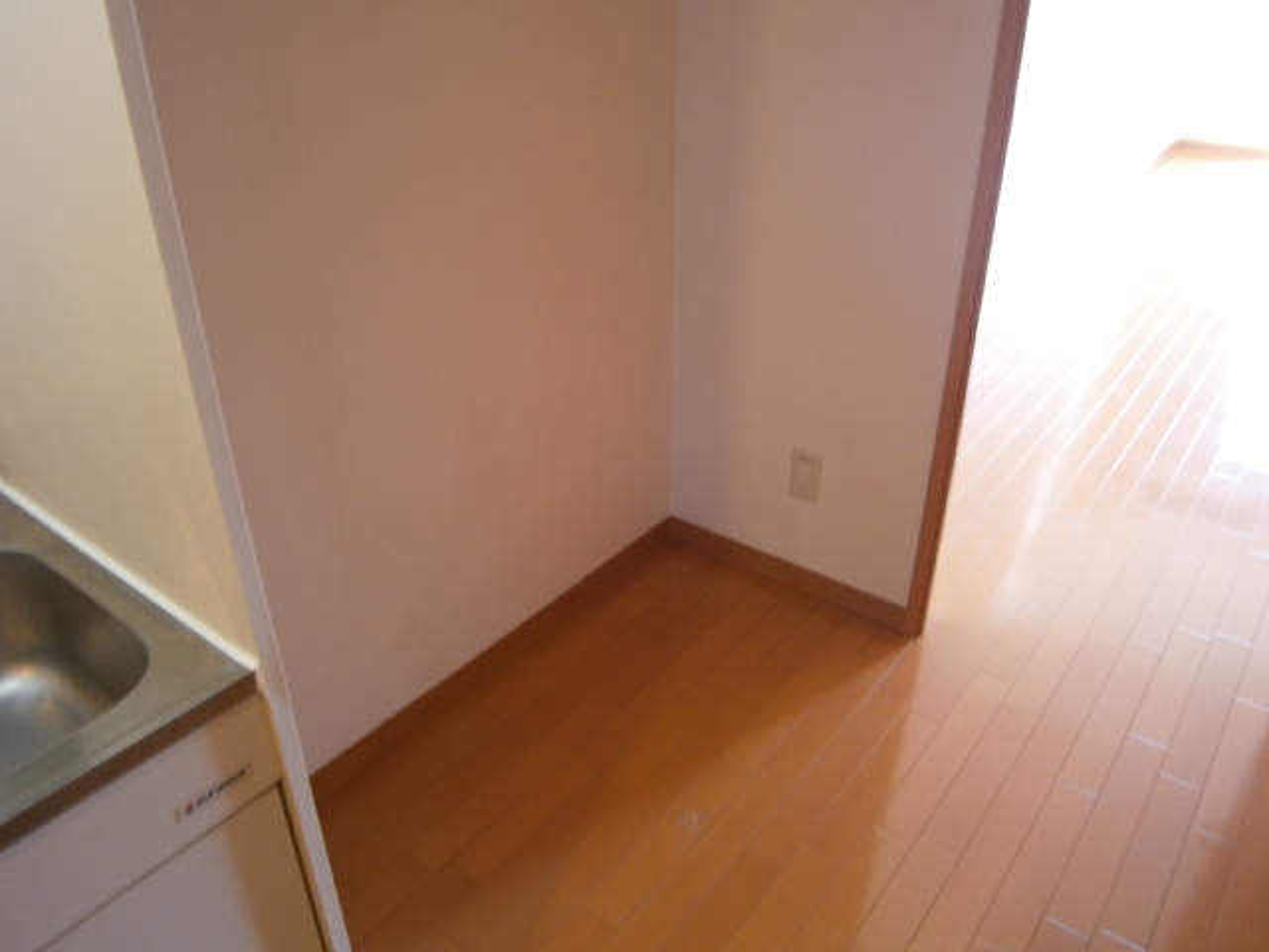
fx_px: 953
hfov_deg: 67.3
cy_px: 476
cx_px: 634
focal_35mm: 26
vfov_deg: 53.1
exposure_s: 1/6
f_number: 2.8
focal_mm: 4.7
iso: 125
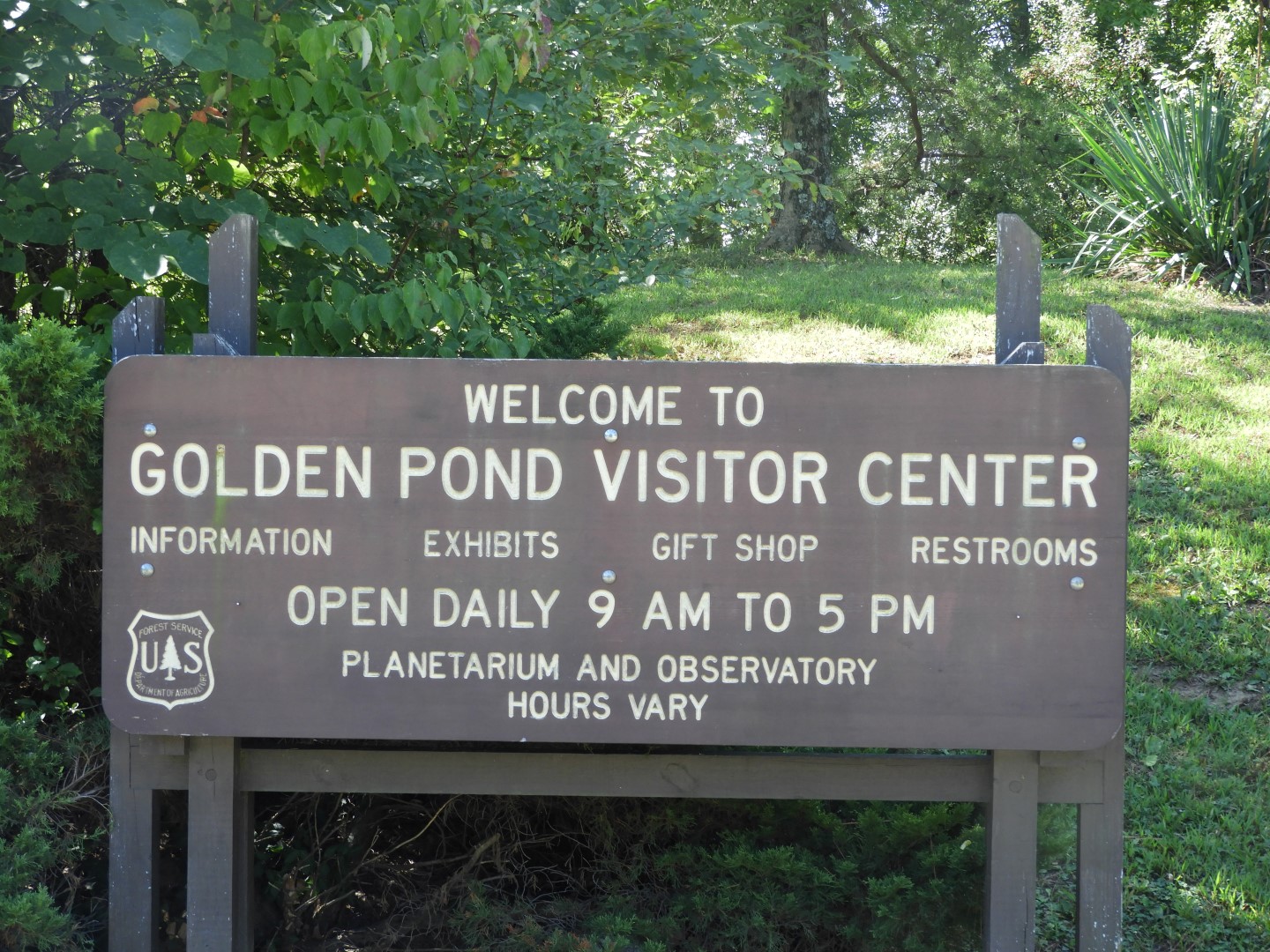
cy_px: 476
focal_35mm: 85
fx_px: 3119
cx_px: 635
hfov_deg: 23.0
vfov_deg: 17.4
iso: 100
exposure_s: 1/60
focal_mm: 15.2
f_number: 4.5
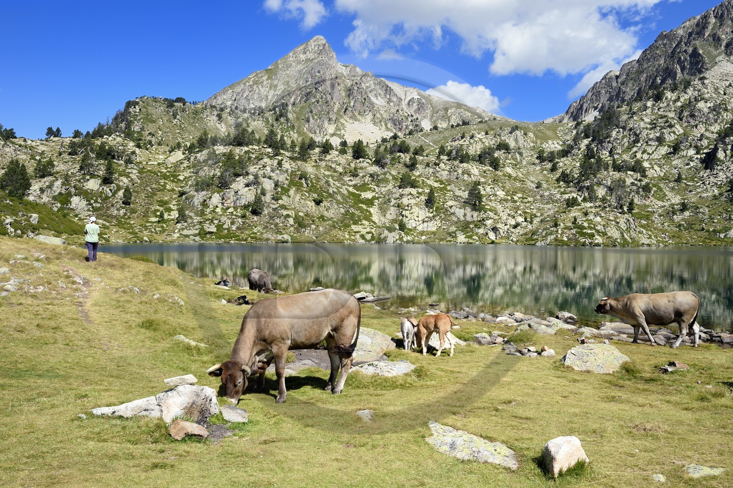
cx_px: 366
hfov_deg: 60.3
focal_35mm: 31
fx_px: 631
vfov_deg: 42.3
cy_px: 244
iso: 200
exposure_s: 1/200
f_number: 13
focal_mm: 31
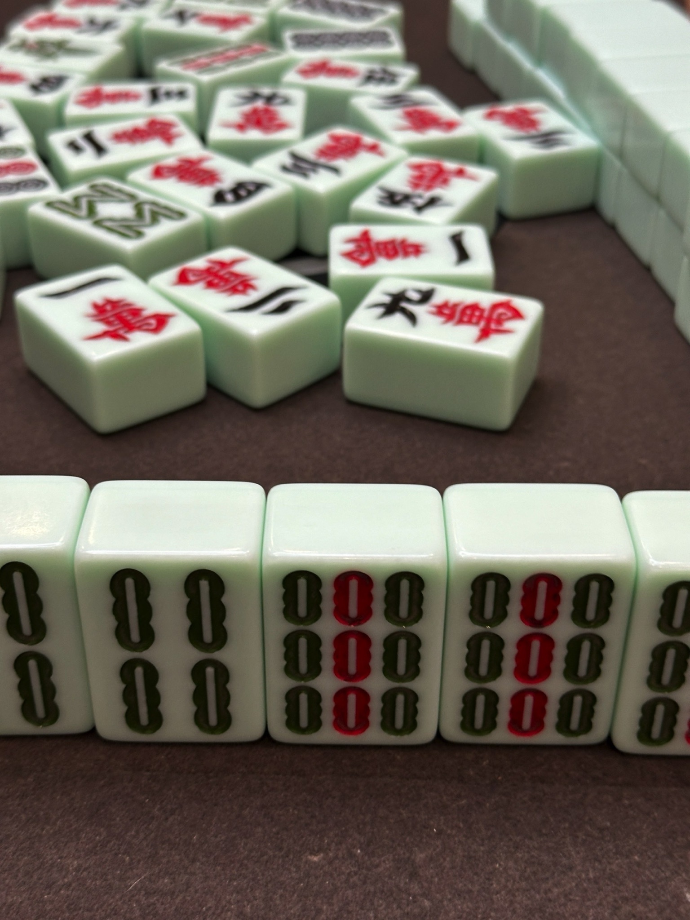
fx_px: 1276
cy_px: 460
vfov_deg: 39.7
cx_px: 345
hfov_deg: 30.3
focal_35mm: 48
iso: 80
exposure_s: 1/63
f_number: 1.78
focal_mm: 6.86
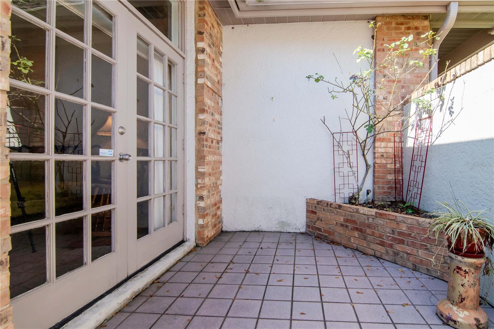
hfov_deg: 95.0
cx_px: 247
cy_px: 164
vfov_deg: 72.0
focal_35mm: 16
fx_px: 226
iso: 800
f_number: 8
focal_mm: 11
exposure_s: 1/250
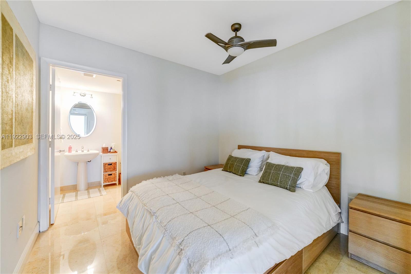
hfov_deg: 104.3
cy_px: 137
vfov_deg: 81.2
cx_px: 206
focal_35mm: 14
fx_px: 160
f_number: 9
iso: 1250
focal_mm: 14
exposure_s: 1/30
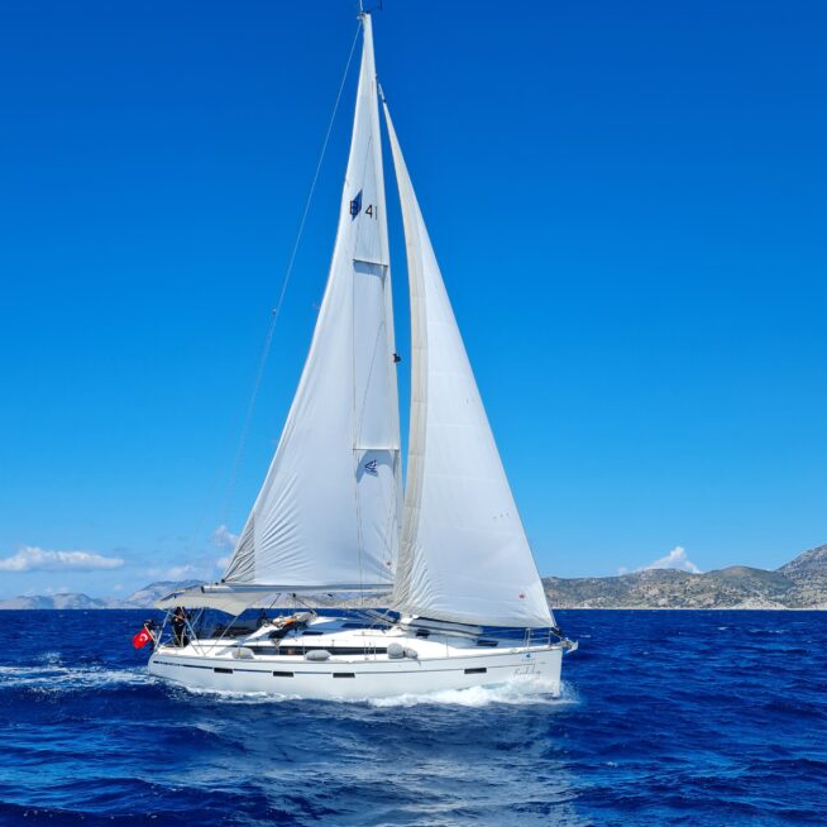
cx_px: 377
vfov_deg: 46.0
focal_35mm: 36
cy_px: 458
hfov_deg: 46.0
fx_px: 973
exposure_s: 1/3016
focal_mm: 5.4
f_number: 1.8
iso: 50
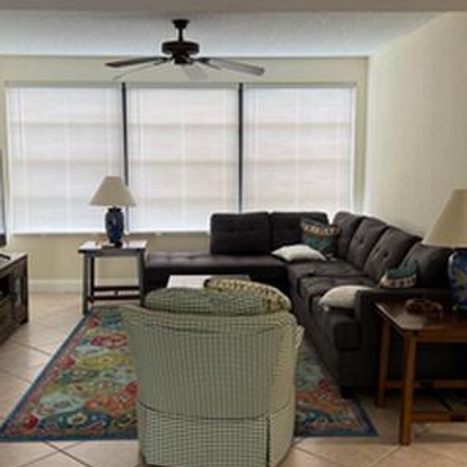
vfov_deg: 52.5
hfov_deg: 52.5
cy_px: 234
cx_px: 215
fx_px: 473
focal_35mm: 31
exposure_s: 1/120
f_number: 1.5
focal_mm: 5.7
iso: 100
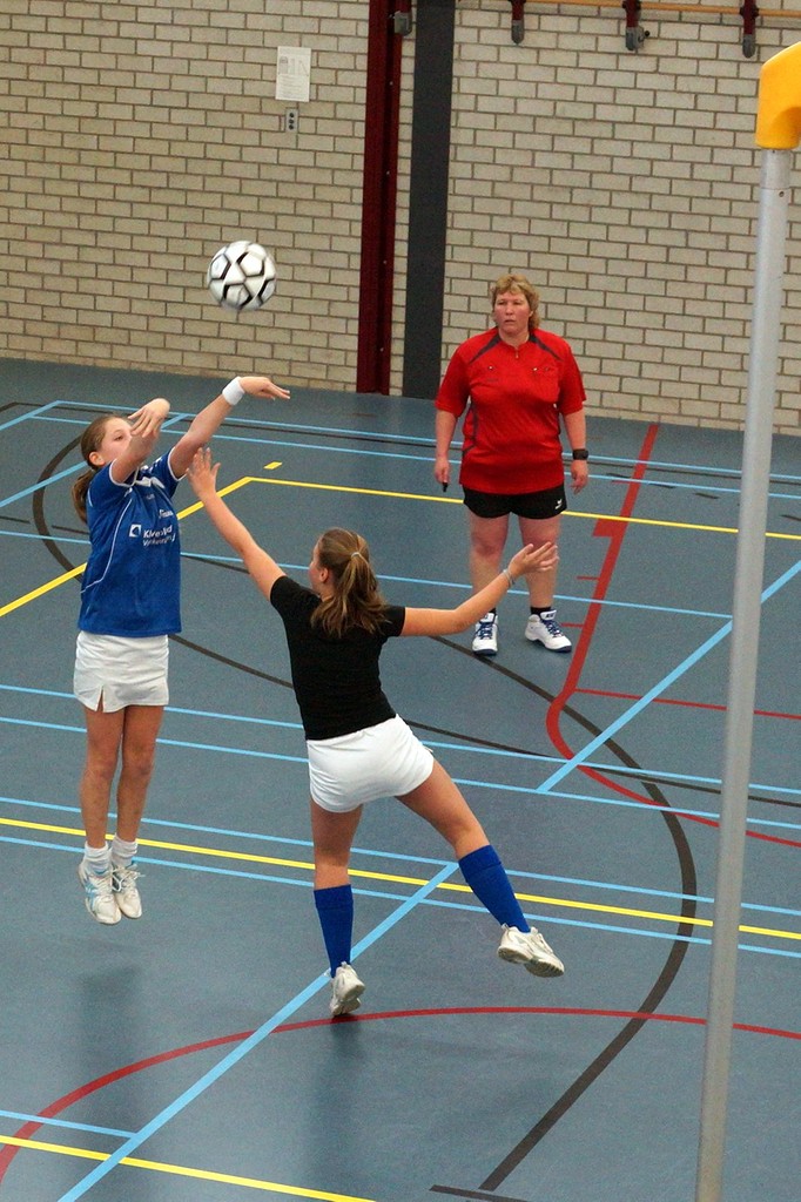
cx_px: 400
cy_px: 601
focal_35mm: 68
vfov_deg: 29.9
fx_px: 2254
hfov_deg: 20.1
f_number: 4
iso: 1600
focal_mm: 45
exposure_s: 1/320
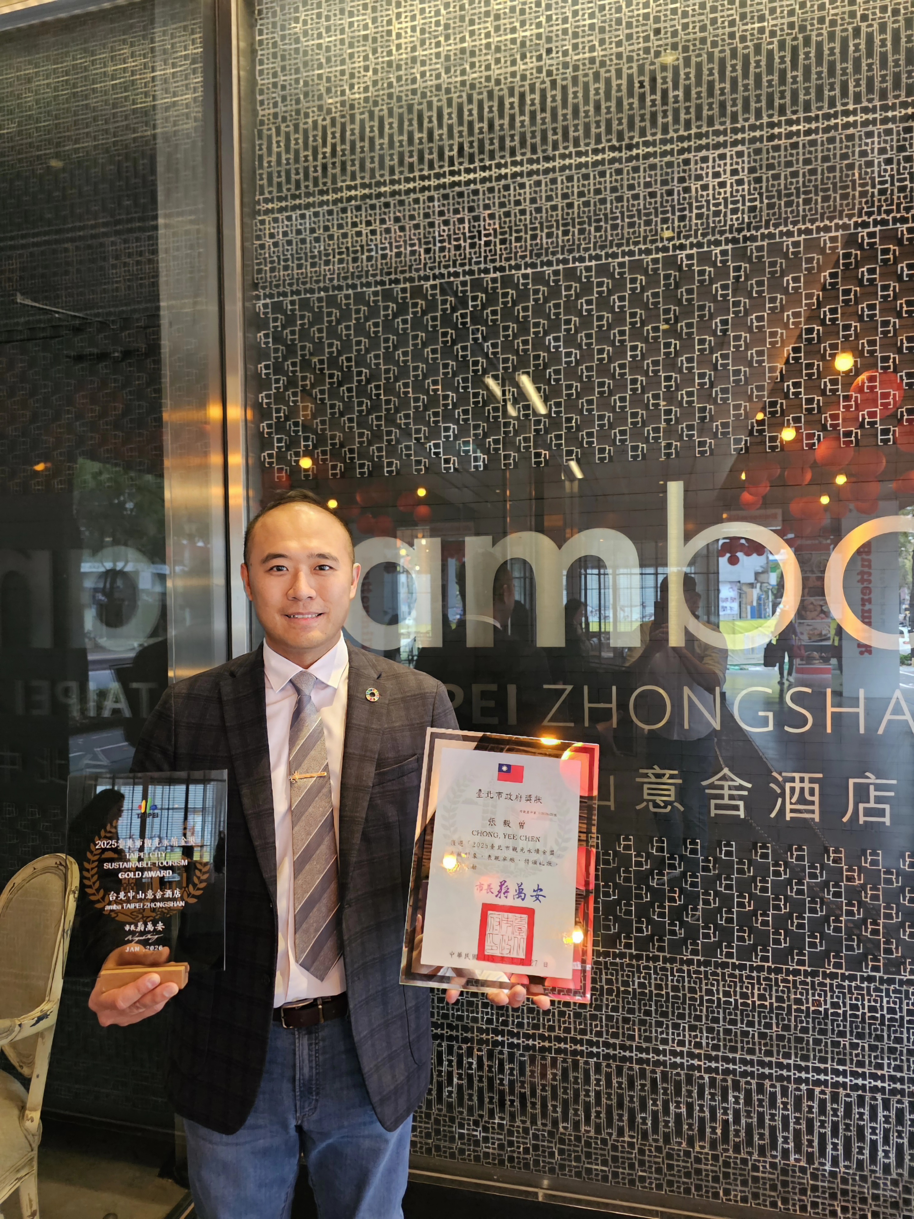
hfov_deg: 58.9
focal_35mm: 23
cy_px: 610
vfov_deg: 73.9
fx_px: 810
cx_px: 457
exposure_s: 1/120
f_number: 1.7
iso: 1000
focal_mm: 6.3
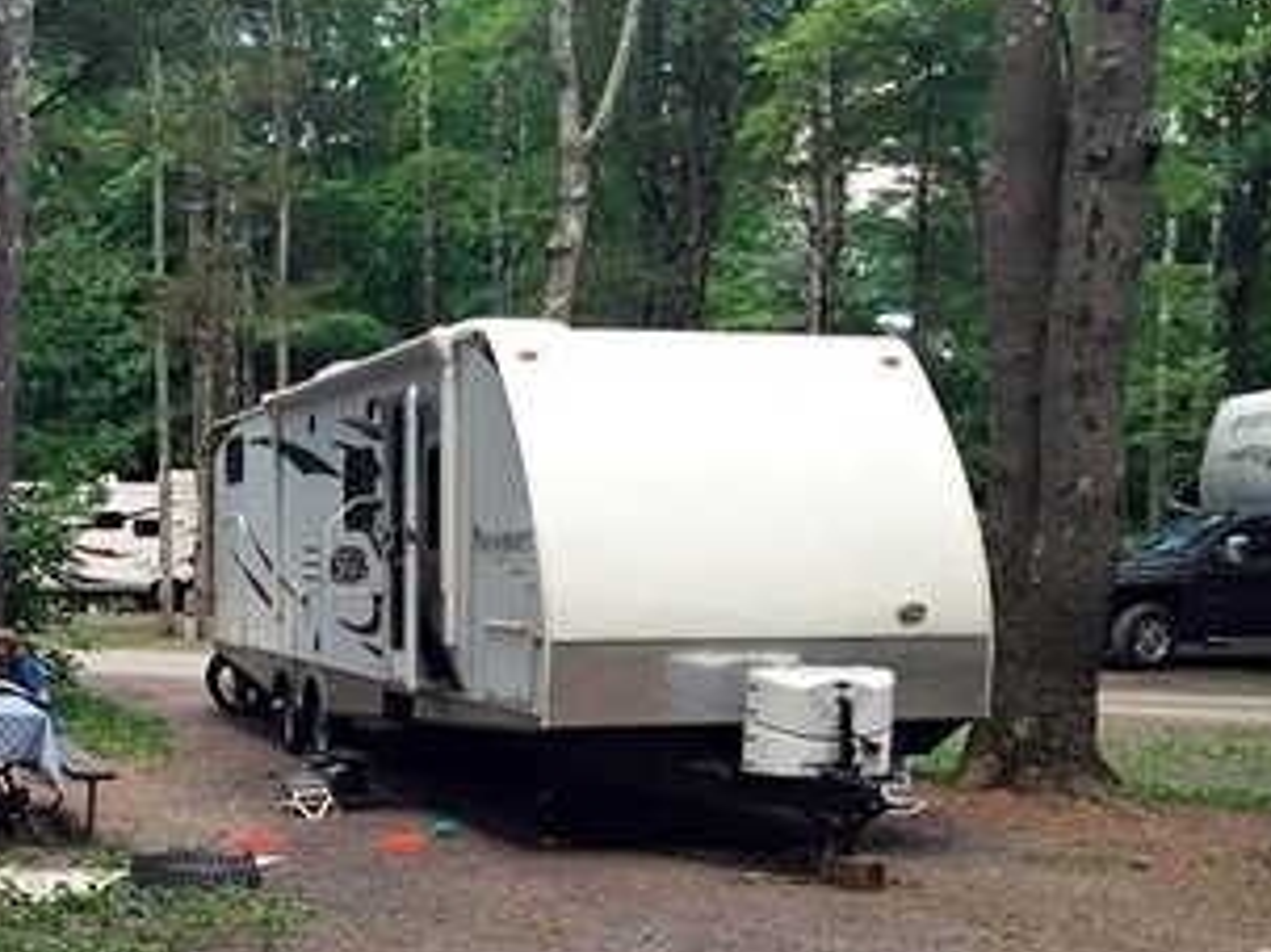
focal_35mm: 51
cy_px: 684
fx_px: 1872
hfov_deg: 36.6
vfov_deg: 28.2
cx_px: 313
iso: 40
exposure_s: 1/30
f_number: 2.2
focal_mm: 4.15
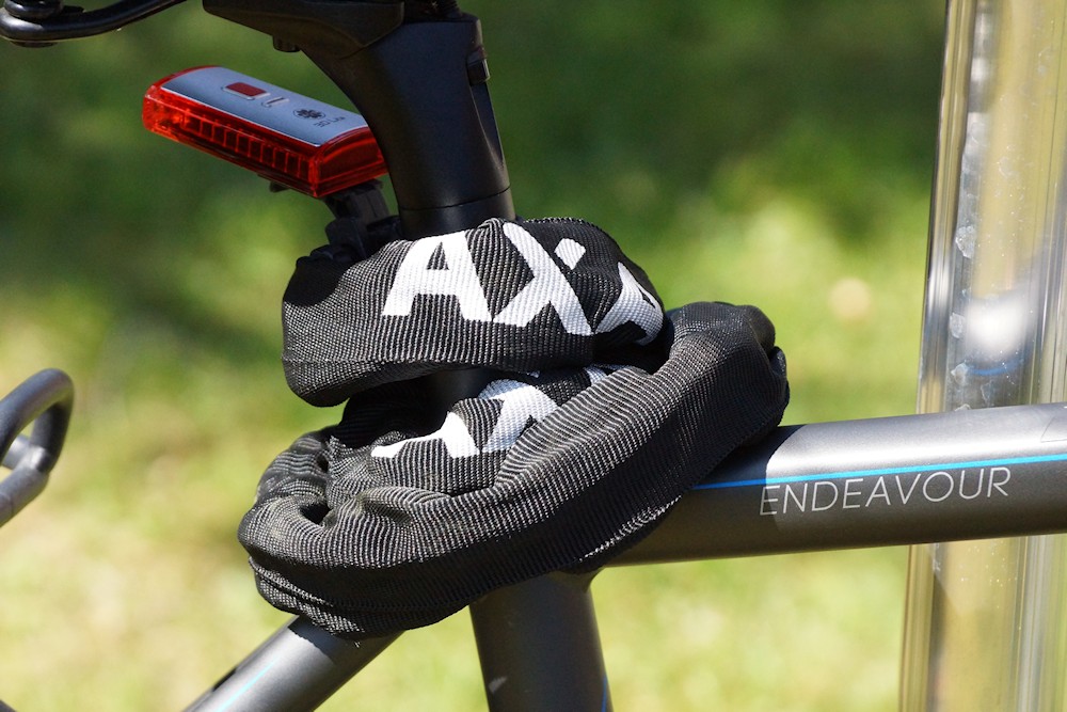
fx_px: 6002
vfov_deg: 6.8
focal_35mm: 202
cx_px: 534
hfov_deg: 10.2
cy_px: 356
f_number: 5.6
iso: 1600
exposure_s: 1/2500
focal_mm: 135
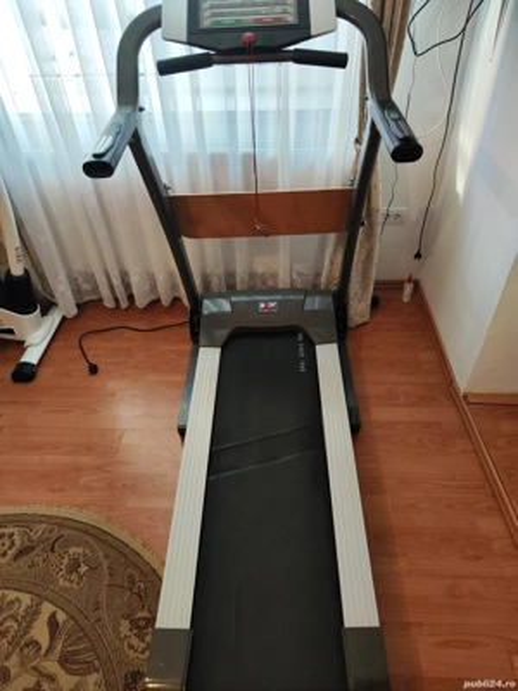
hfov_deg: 58.9
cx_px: 259
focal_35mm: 23
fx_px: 459
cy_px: 346
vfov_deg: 73.9
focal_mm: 7.01
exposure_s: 1/100
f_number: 1.69
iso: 214
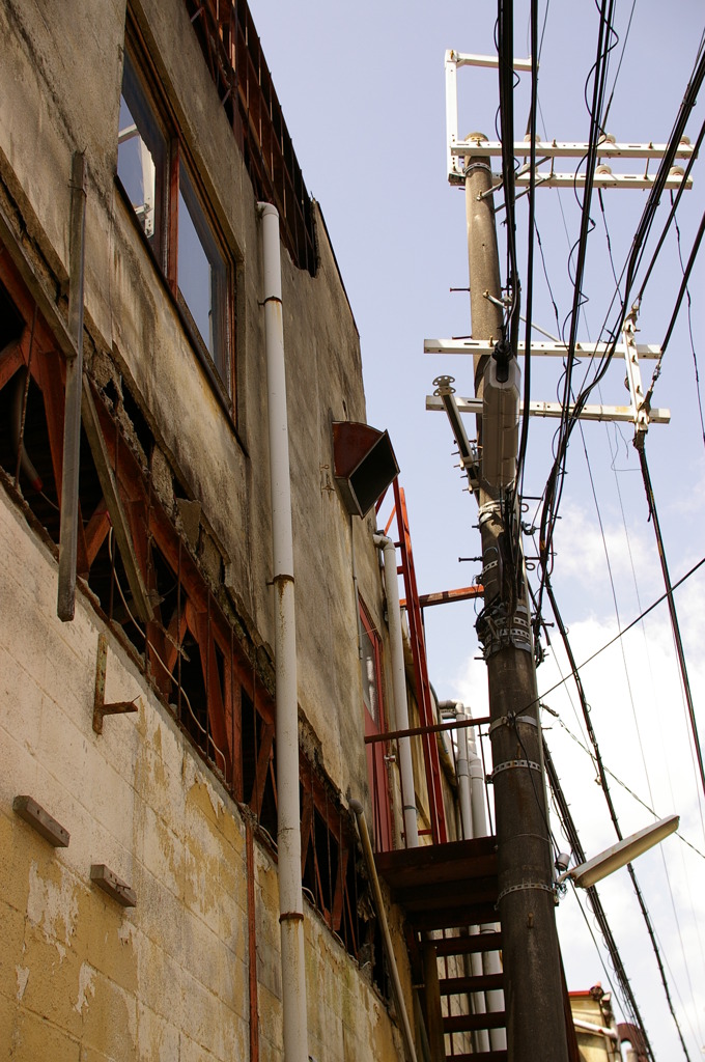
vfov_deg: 43.7
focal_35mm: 45
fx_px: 1325
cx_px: 352
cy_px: 531
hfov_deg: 29.8
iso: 200
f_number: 5.6
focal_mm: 30
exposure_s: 1/500
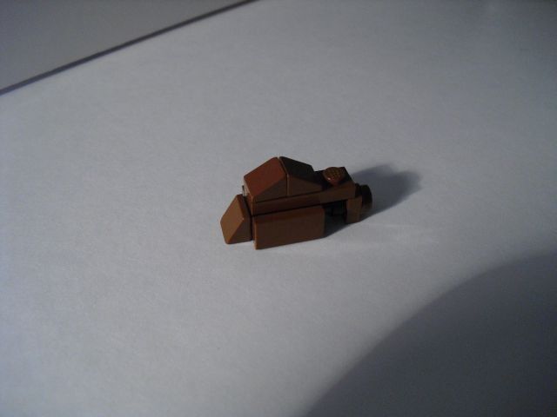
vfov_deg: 39.7
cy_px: 208
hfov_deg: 51.4
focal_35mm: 36
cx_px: 278
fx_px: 579
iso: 400
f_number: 3.1
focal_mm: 6.3
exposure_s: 1/100
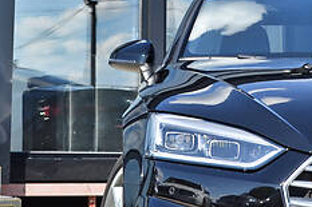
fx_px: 1160
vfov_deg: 10.2
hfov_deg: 15.3
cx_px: 213
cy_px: 41
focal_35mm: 134
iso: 100
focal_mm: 26
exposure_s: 1/160
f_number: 7.1
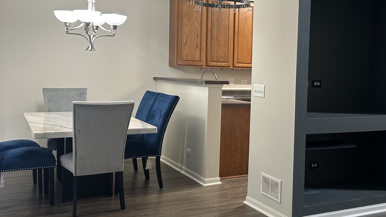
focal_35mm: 44
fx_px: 450
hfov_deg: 45.4
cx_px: 271
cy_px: 93
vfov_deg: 27.1
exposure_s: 1/60
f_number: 1.5
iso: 125
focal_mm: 5.7
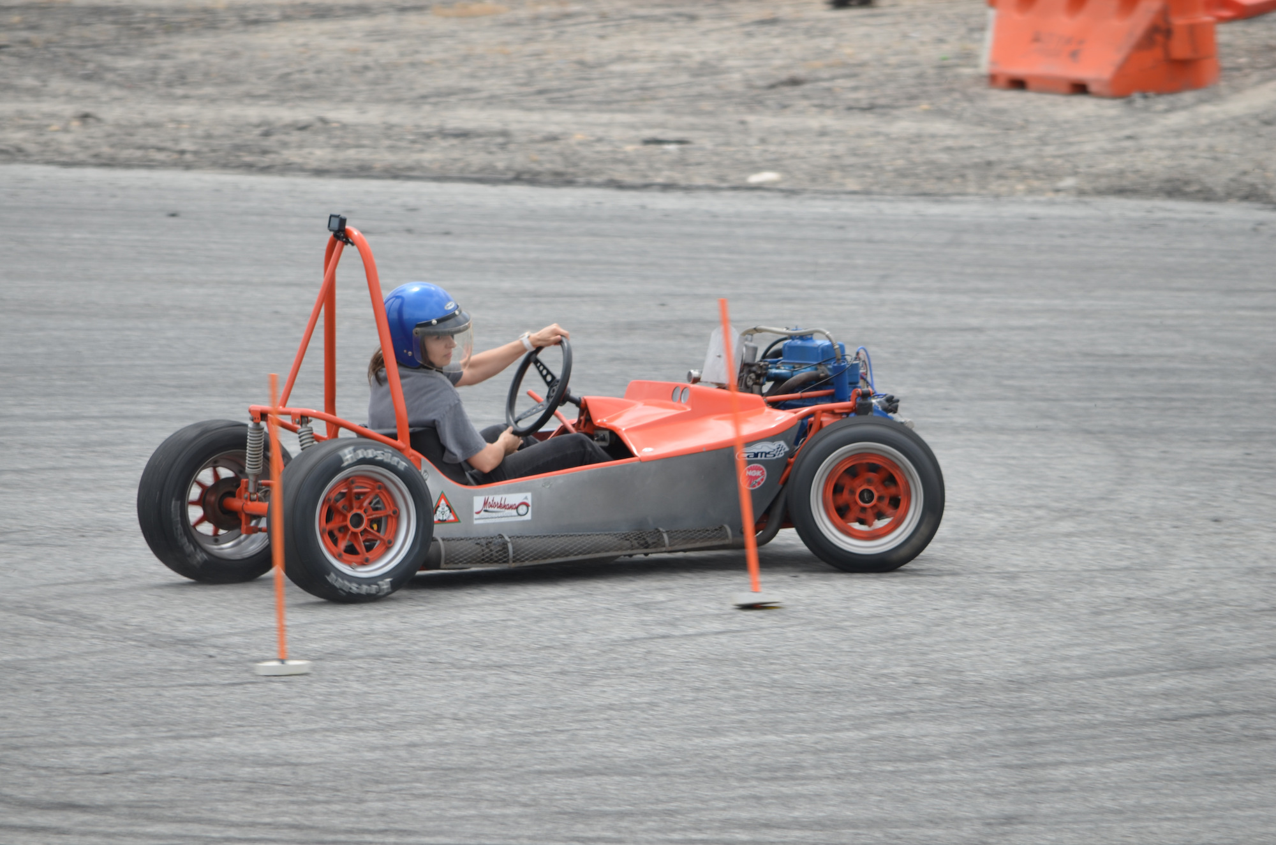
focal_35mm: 450
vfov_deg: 3.0
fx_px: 15918
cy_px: 422
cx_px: 638
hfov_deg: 4.6
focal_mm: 300
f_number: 7.1
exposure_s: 1/200
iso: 100
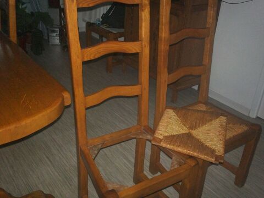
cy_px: 99
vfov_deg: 37.7
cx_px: 132
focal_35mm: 38
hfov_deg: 49.0
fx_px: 290
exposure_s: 1/30
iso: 250
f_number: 4.5
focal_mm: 6.3
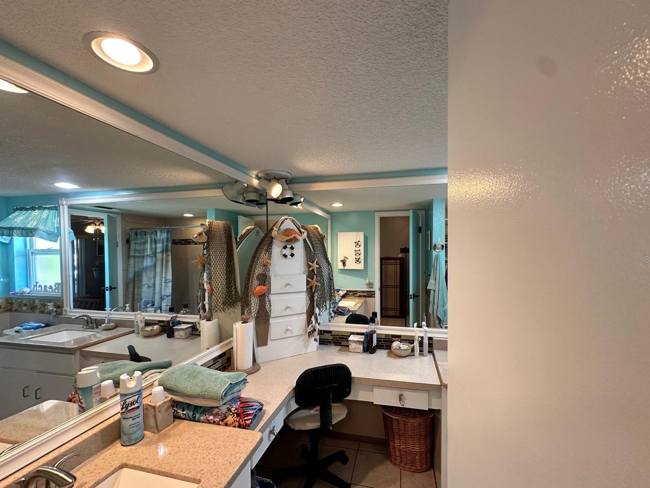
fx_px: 282
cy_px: 259
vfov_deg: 81.7
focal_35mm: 15
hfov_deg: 98.1
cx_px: 337
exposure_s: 1/60
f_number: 2.2
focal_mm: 2.22
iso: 160
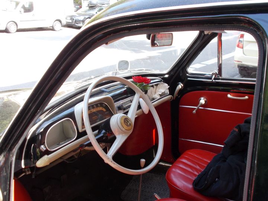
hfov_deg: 47.9
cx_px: 134
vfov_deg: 36.8
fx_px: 302
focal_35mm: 39
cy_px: 100
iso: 80
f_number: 3.9
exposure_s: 1/40
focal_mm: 6.9
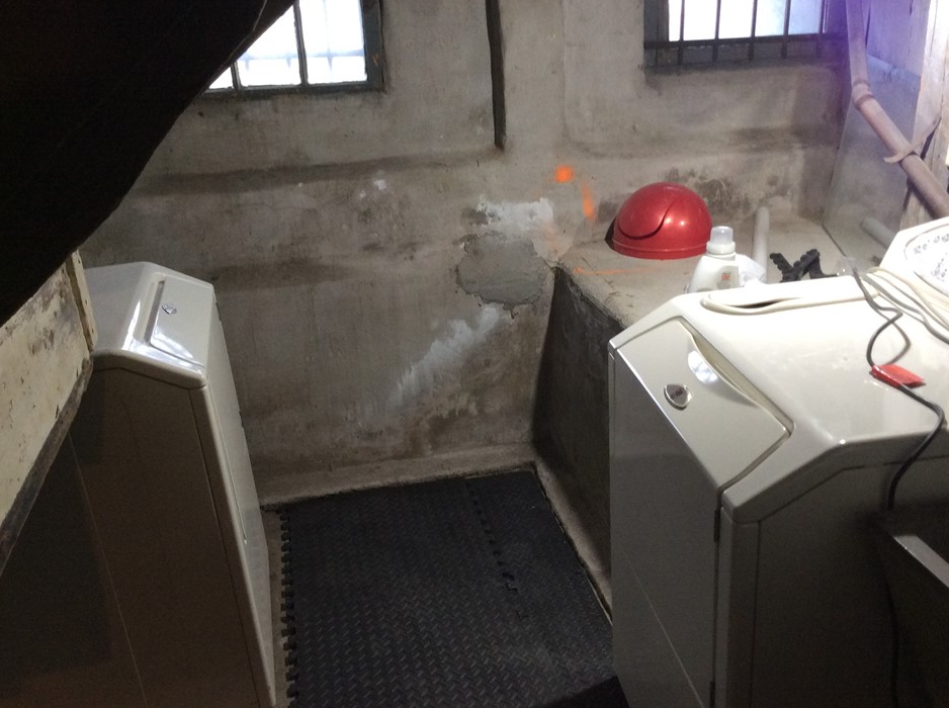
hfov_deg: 52.7
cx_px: 488
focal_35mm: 35
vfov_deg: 40.6
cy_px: 381
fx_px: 958
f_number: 2.4
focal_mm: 3.3
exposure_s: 1/24
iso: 100
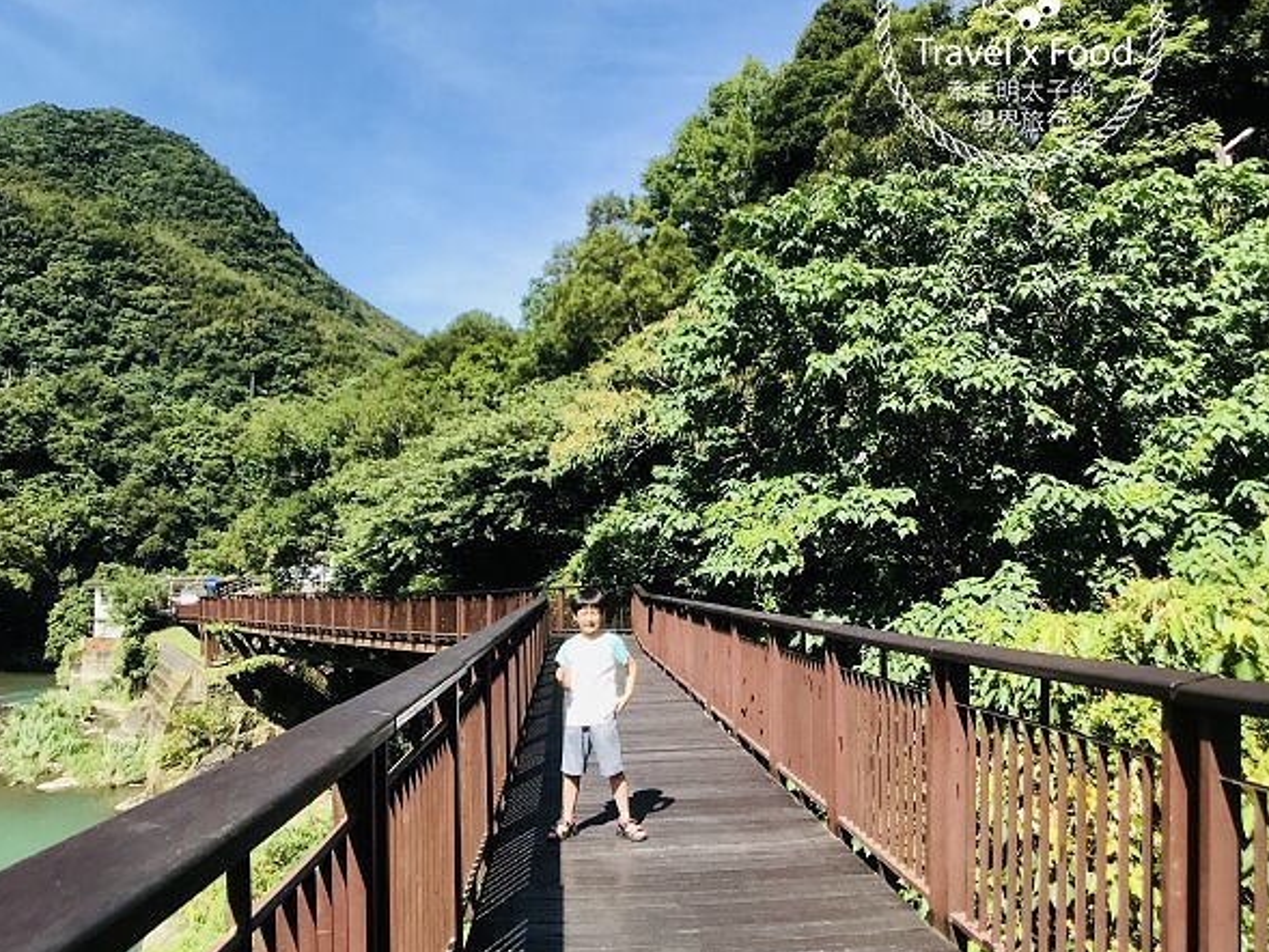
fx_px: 1393
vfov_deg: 37.7
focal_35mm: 38
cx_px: 640
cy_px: 444
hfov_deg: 49.0
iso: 20
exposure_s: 1/1114
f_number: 1.8
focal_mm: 3.99
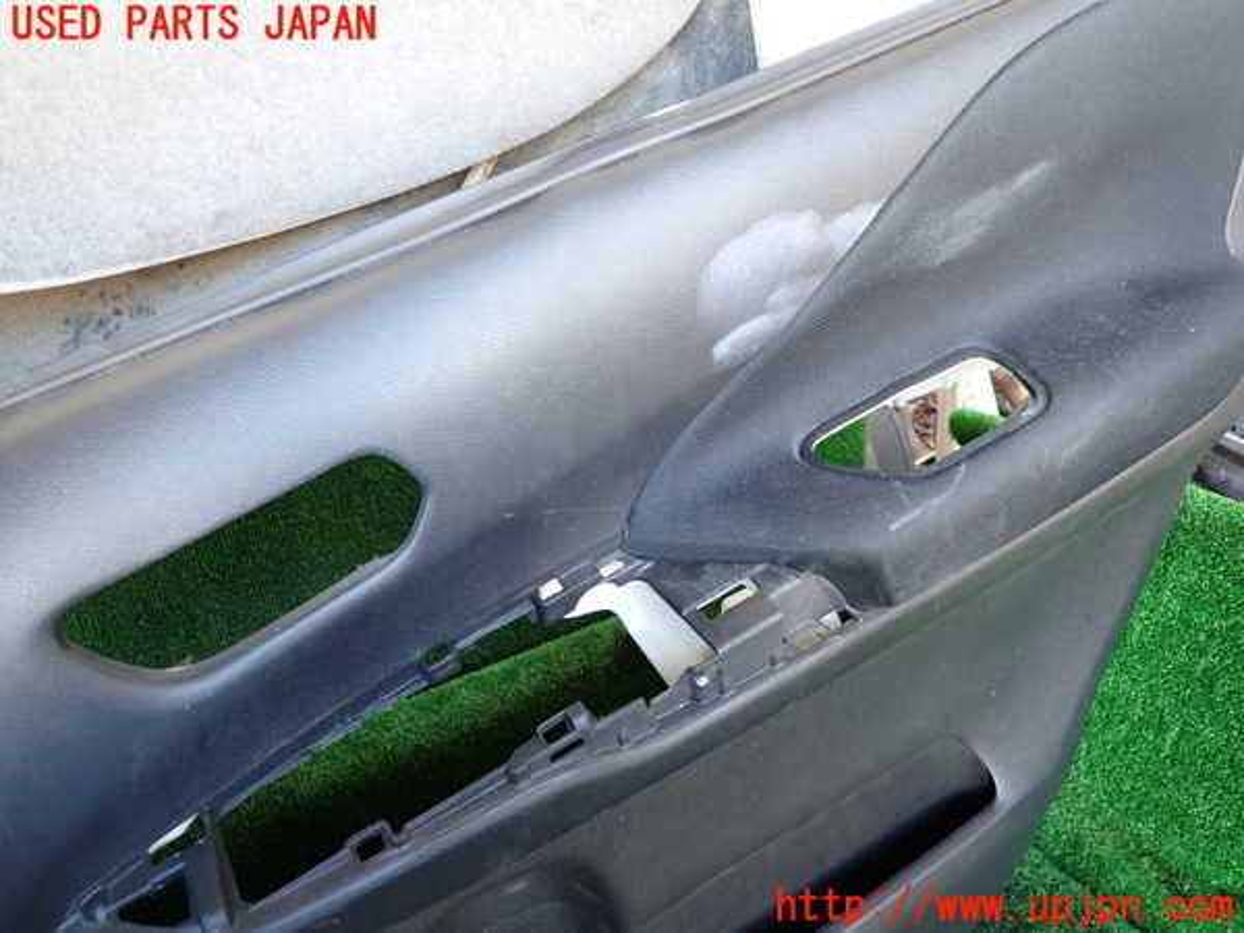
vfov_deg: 54.9
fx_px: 898
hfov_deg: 69.4
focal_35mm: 25
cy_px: 466
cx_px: 622
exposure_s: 1/30
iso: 200
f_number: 2
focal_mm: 4.5
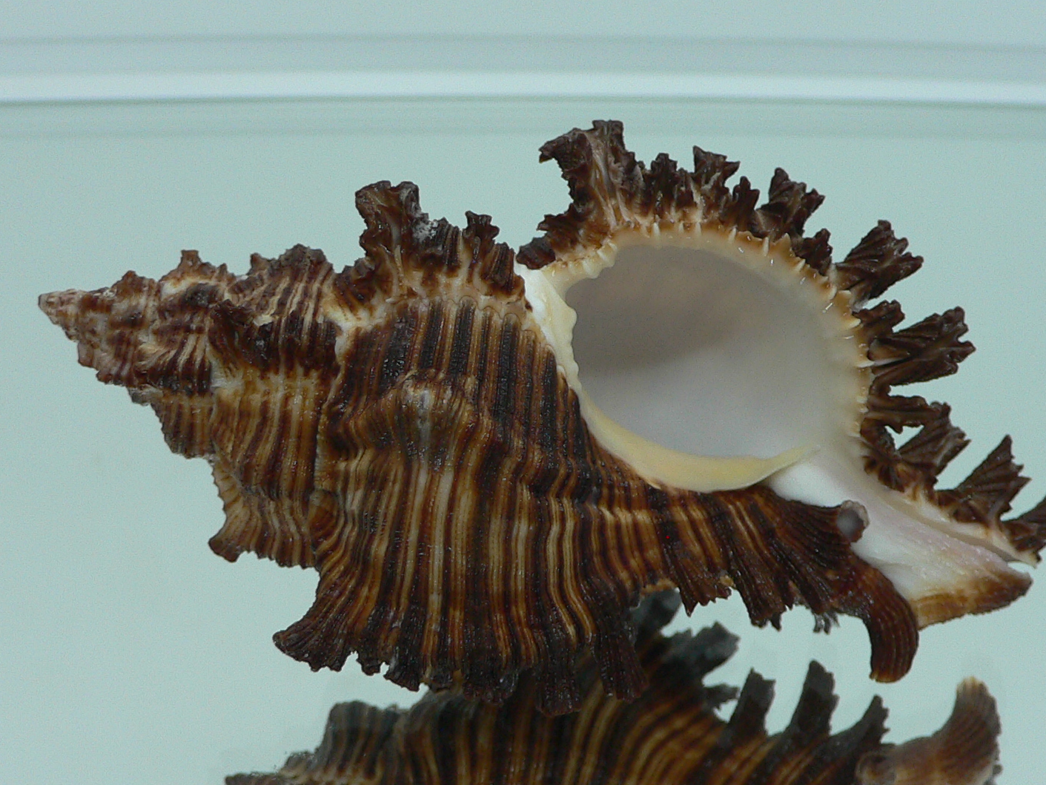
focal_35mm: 50
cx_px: 584
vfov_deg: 29.1
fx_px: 1511
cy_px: 427
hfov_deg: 38.1
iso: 100
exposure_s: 1/60
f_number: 2.8
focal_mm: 4.6
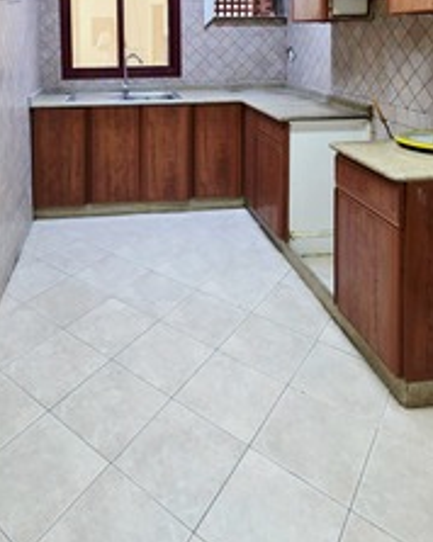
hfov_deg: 54.2
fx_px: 417
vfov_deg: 57.1
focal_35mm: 26
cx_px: 162
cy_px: 57
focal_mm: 2.2
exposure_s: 1/50.3
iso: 400
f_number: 1.9
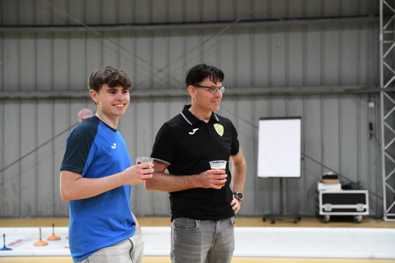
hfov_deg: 33.4
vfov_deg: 22.6
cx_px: 198
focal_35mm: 60
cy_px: 132
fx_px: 658
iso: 8000
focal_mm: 60
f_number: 2.8
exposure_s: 1/1250
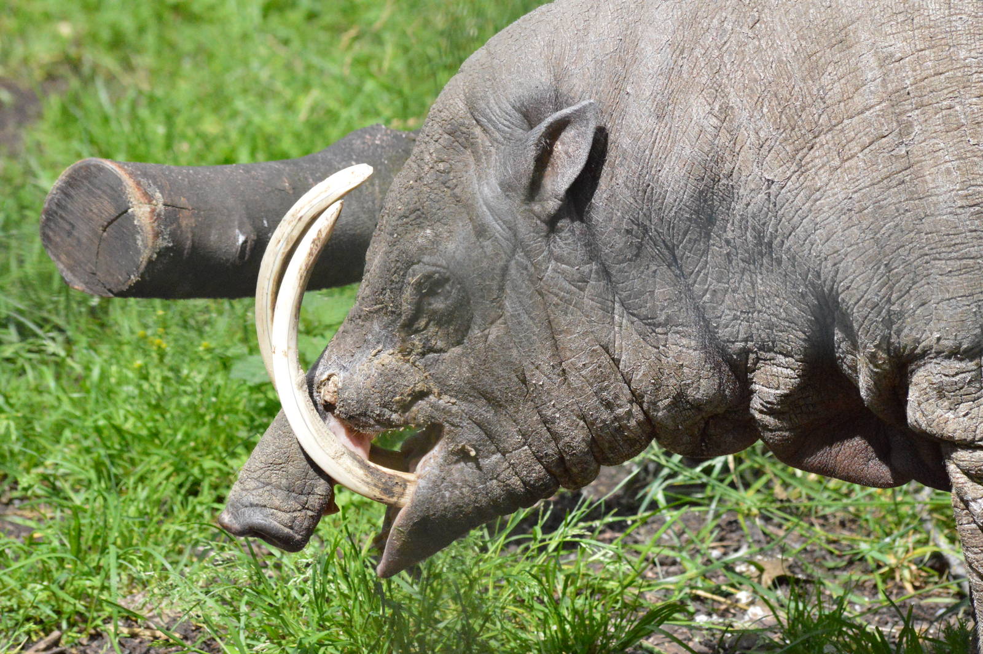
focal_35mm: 225
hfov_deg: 9.2
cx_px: 492
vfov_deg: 6.1
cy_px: 327
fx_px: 6139
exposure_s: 1/4000
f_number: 10
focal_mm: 150
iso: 6400
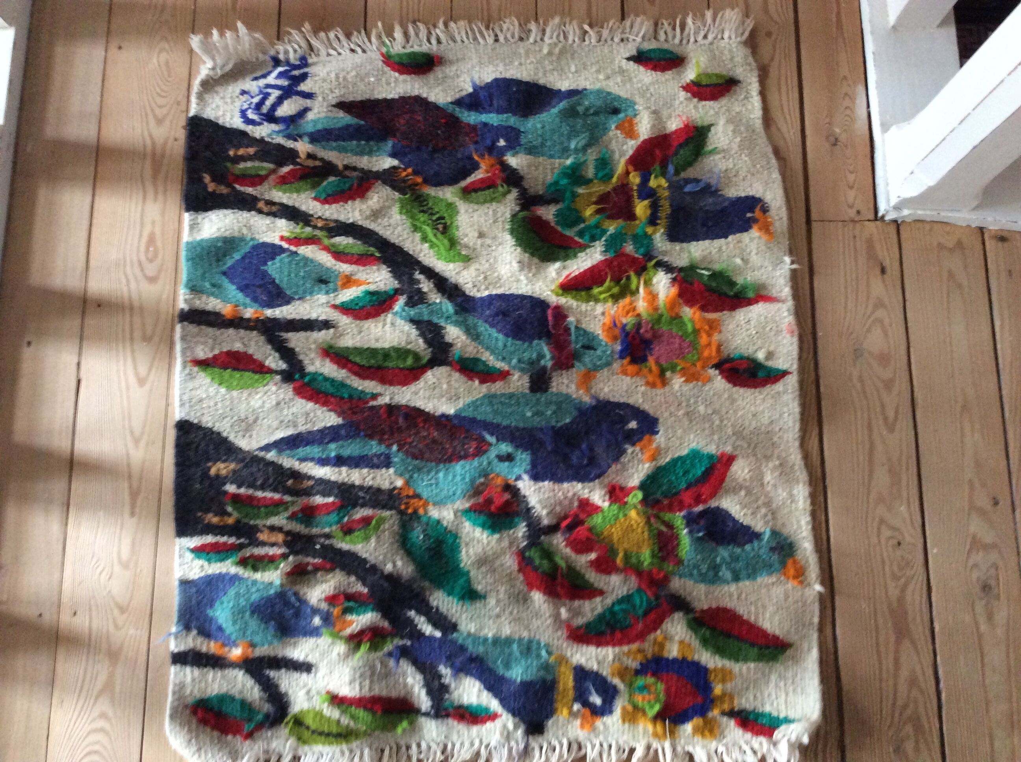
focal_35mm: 32
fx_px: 942
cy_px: 381
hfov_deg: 56.9
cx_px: 510
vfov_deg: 44.1
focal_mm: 3.3
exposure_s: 1/25
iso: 250
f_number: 2.4
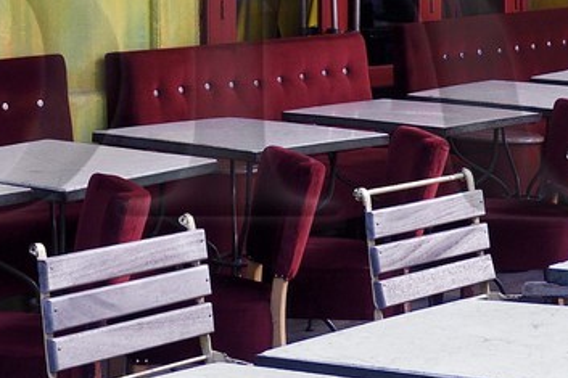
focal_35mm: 136
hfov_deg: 15.0
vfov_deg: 10.0
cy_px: -45
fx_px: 2145
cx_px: 154
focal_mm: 30
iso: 800
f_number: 7.1
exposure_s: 1/100
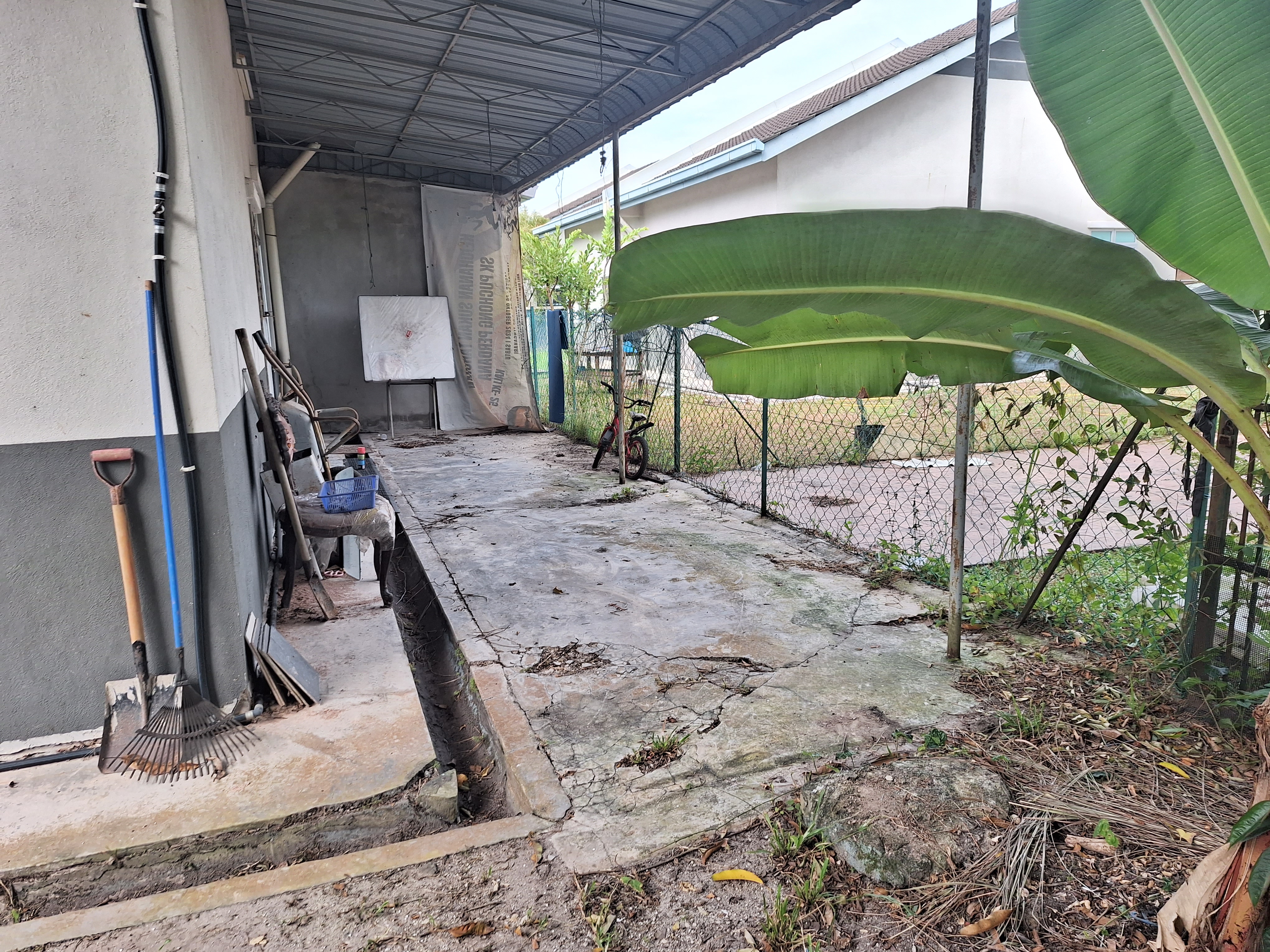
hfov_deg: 73.9
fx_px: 844
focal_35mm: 23
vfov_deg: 58.9
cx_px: 635
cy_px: 476
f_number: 1.8
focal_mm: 5.54
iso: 40
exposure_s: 1/688
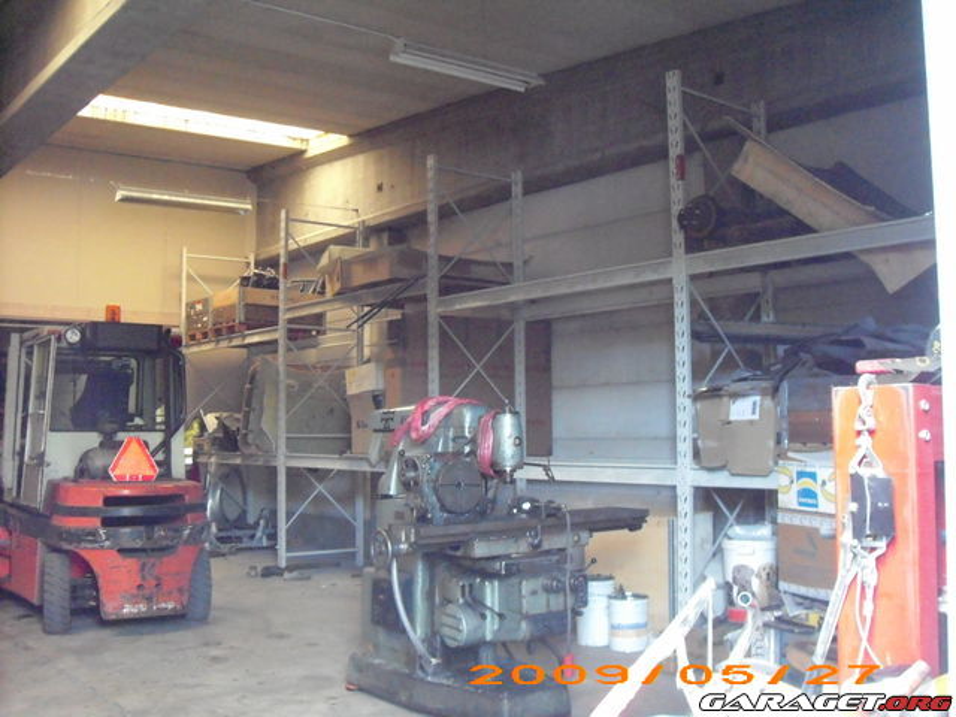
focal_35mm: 37
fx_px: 1022
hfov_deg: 50.1
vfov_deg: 38.7
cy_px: 358
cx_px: 478
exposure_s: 1/25
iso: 1250
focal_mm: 6.2
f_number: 2.7
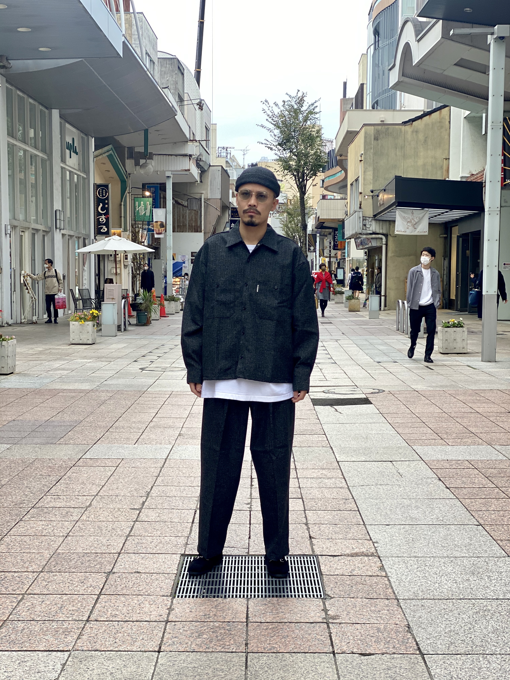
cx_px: 255
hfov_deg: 28.0
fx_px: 1021
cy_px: 340
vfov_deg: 36.8
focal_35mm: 52
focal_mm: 6
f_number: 2
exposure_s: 1/120
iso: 32
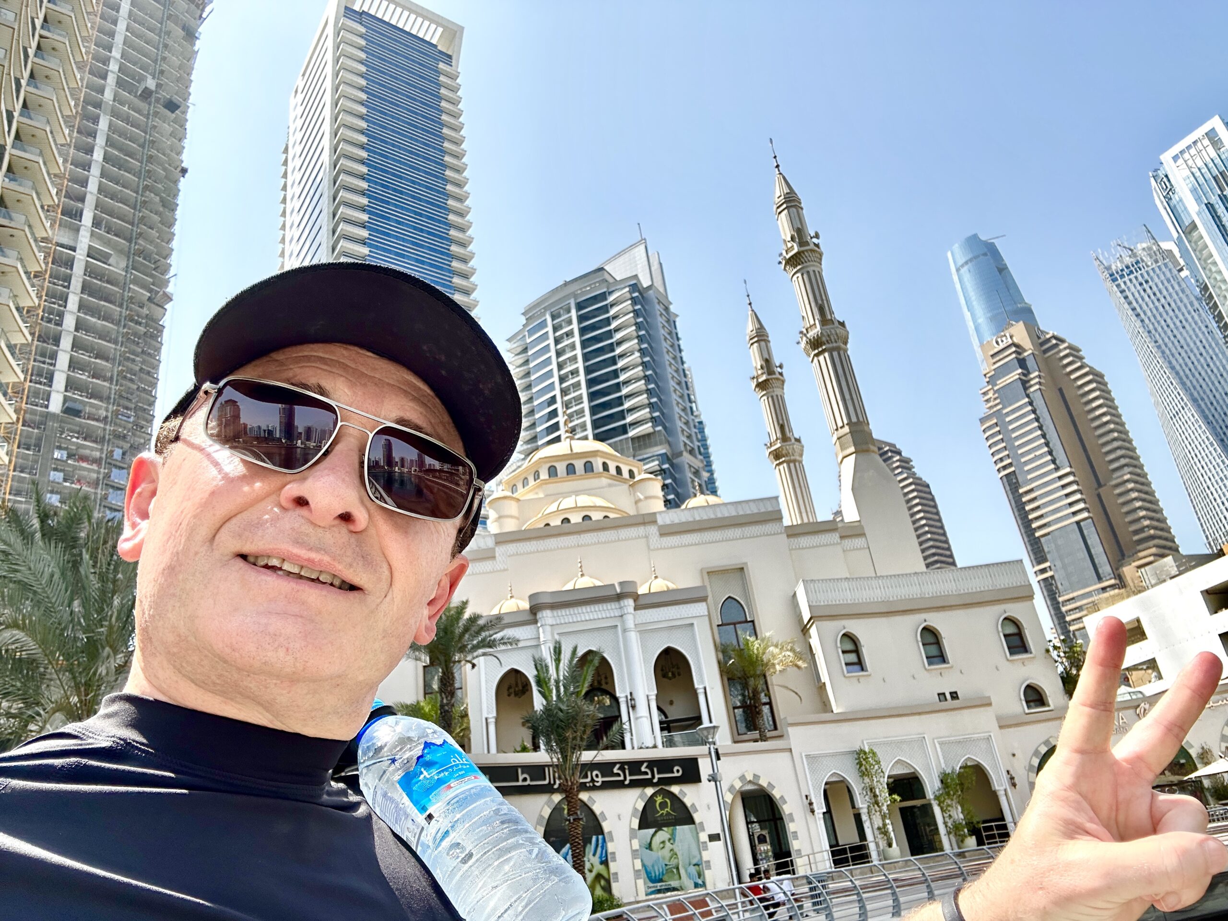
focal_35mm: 23
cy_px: 460
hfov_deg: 73.9
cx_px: 614
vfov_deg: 58.9
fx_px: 816
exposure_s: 1/614
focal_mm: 2.69
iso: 25
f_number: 1.9
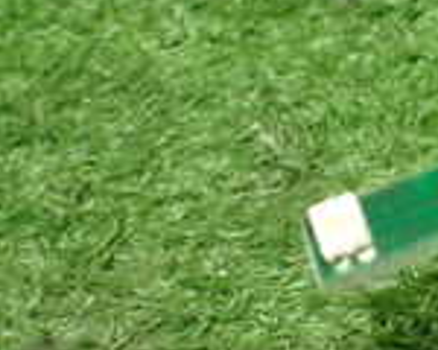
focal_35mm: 117
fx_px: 1517
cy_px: 198
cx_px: 593
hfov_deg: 15.5
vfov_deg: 13.2
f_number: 2.3
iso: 500
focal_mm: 5.4
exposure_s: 1/125
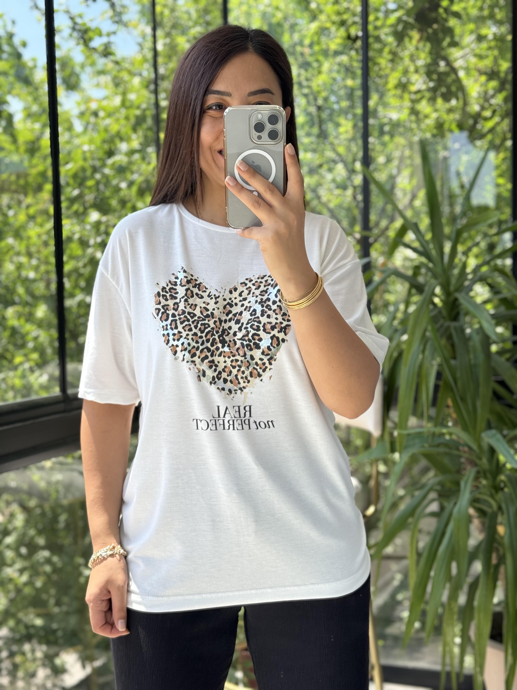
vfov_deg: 39.7
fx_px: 956
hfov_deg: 30.3
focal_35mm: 48
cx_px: 258
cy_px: 345
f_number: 1.78
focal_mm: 6.76
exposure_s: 1/266
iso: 64
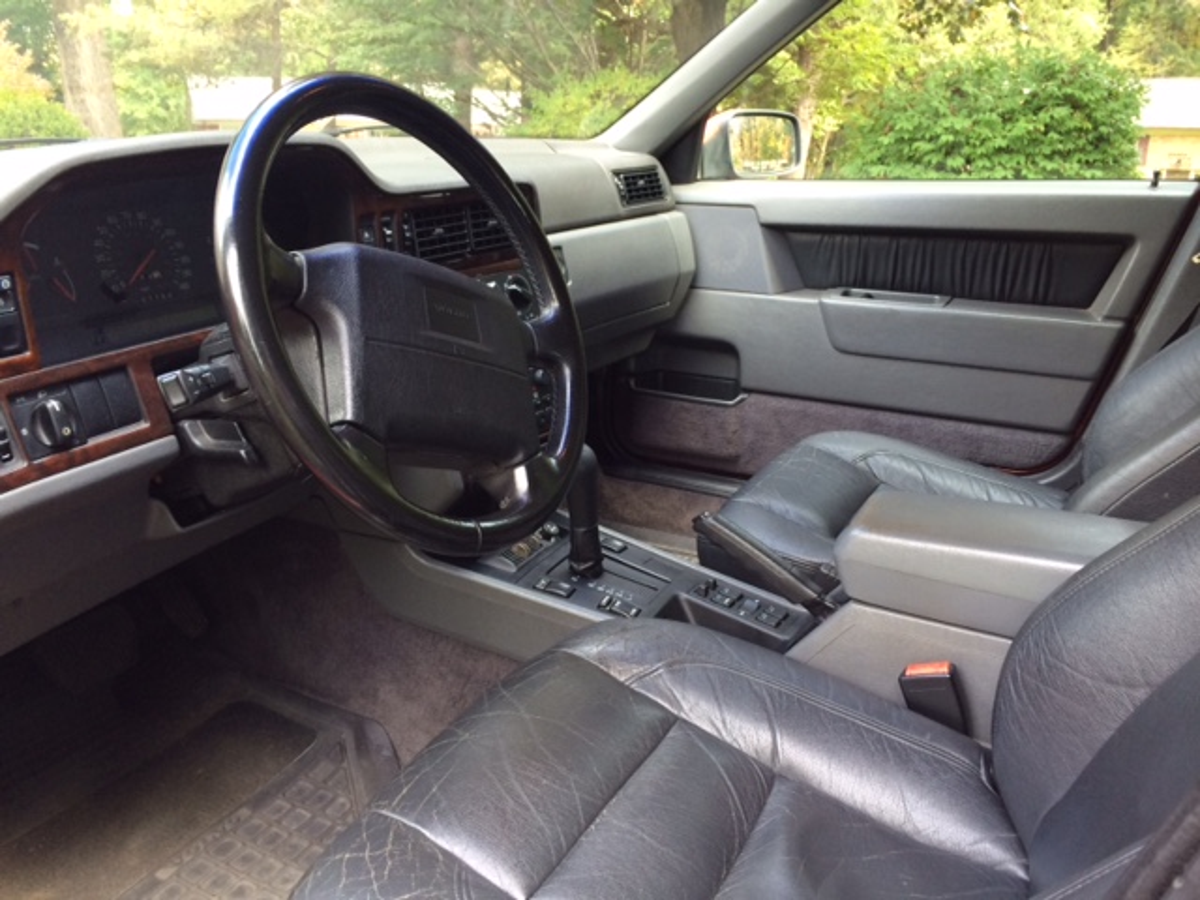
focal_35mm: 29
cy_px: 450
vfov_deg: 48.2
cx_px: 600
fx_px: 1005
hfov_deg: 61.7
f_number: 2.2
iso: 40
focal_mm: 4.15
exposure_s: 1/30
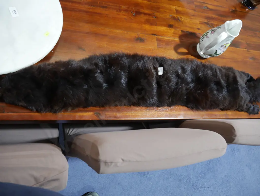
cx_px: 130
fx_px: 210
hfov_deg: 63.4
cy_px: 98
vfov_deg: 49.8
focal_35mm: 28
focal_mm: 14
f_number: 3.5
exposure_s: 1/60
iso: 640
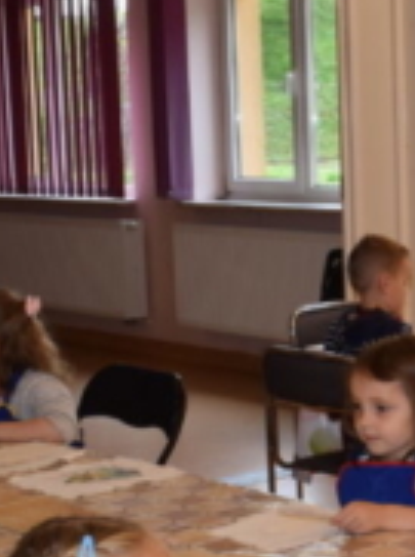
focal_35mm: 92
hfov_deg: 15.2
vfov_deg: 21.2
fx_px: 1476
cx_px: 563
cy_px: 411
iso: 560
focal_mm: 18
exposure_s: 1/125
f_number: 5.6
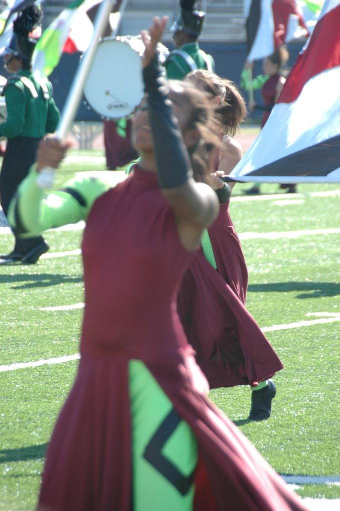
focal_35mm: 300
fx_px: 4261
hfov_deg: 4.6
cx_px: 170
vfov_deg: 6.9
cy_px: 256
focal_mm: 200
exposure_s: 1/320
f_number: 5.6
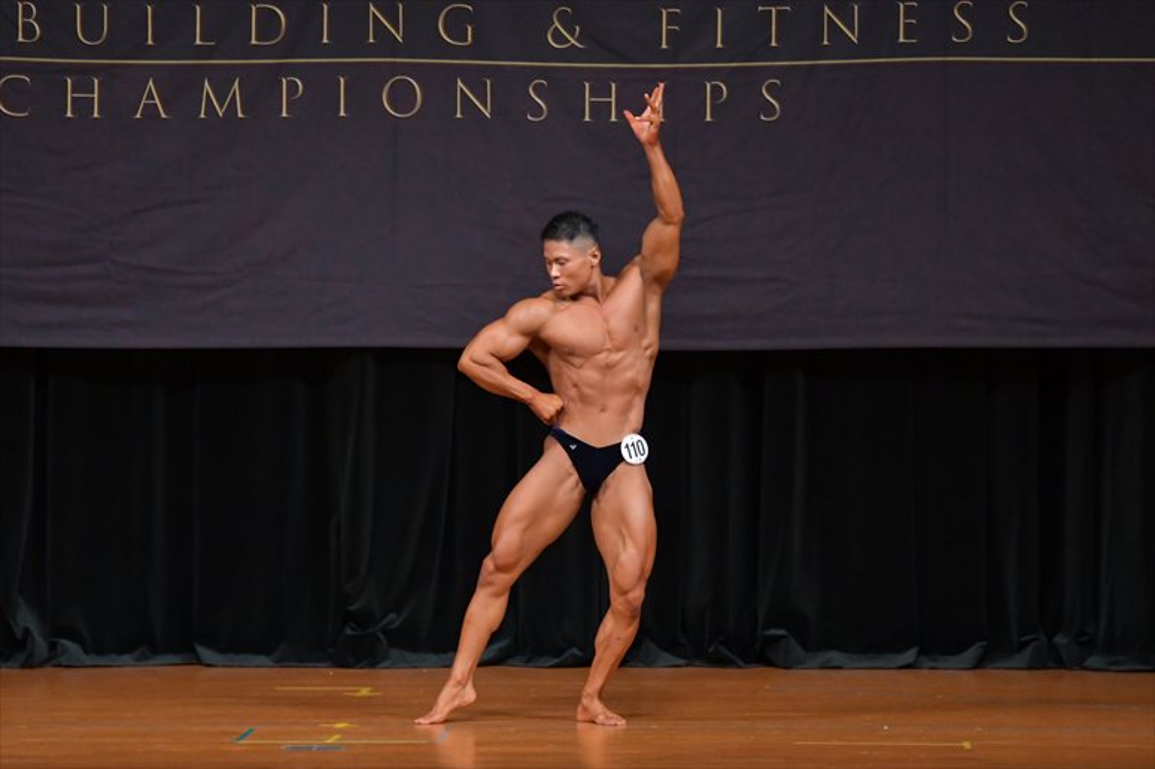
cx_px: 578
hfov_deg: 9.2
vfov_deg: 6.1
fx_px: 7215
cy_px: 384
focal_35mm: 225
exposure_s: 1/400
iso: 4000
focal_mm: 150
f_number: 5.6
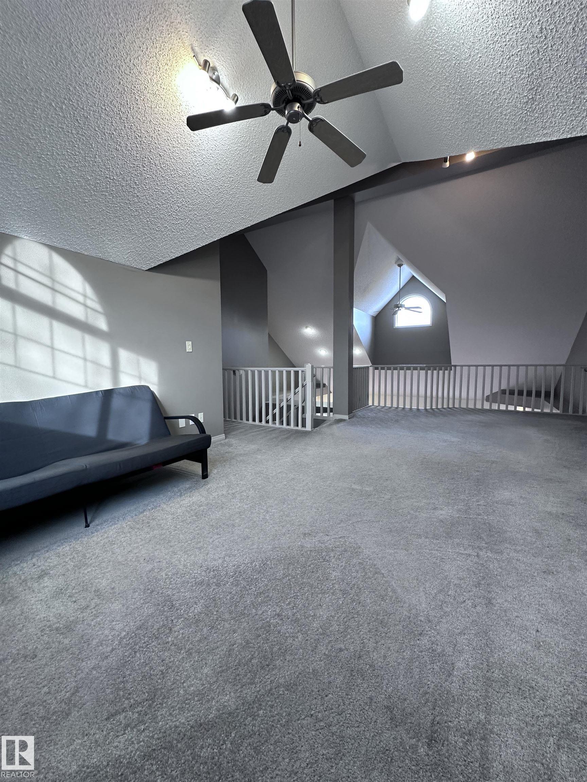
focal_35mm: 14
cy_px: 391
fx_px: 317
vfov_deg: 102.1
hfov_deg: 85.7
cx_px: 294
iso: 250
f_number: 2.2
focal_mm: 2.22
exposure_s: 1/60
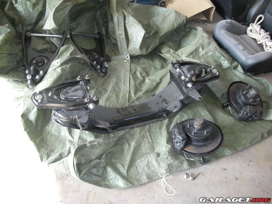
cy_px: 102
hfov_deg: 52.6
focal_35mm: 35
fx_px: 275
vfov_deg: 40.7
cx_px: 136
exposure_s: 1/30
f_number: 2.8
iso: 65
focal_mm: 5.8
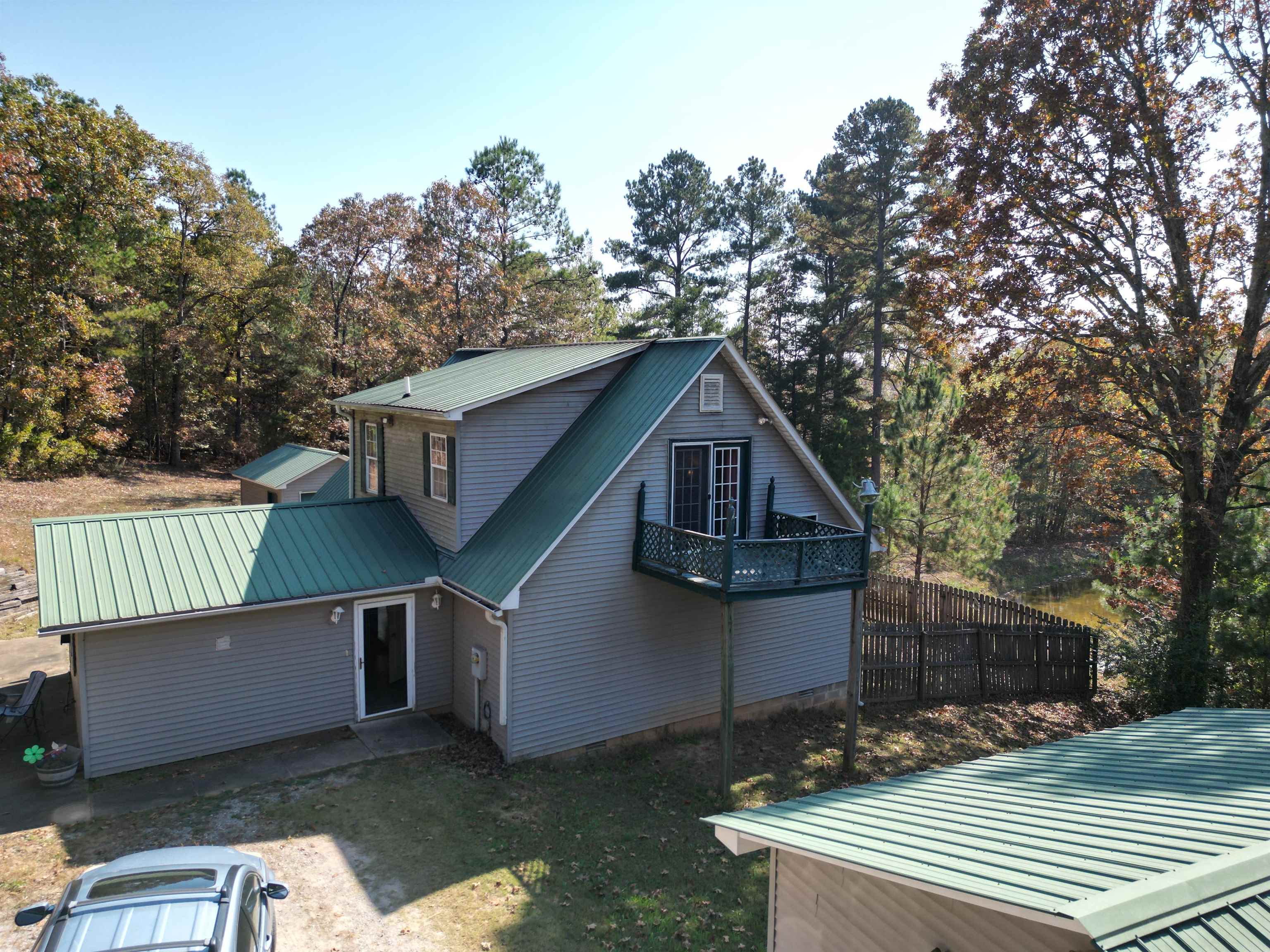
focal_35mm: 24
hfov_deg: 71.6
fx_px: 881
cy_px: 476
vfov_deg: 56.8
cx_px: 635
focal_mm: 6.72
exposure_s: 1/1500
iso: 100
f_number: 1.7
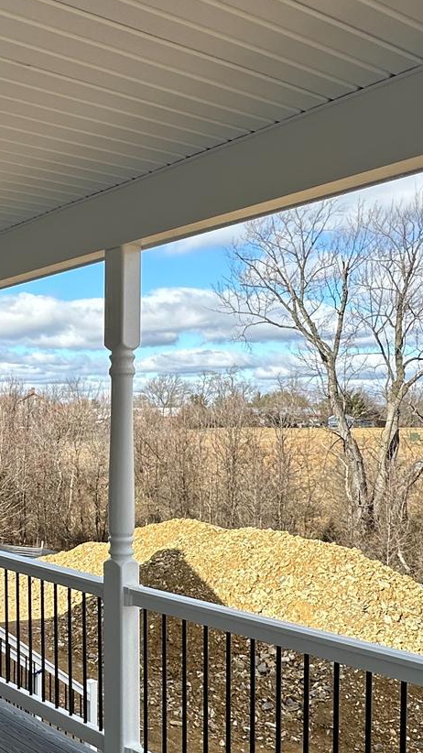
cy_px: 459
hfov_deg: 28.2
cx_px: -49
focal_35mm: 38
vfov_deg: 52.4
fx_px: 758
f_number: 2.2
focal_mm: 2.22
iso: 50
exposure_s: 1/1043
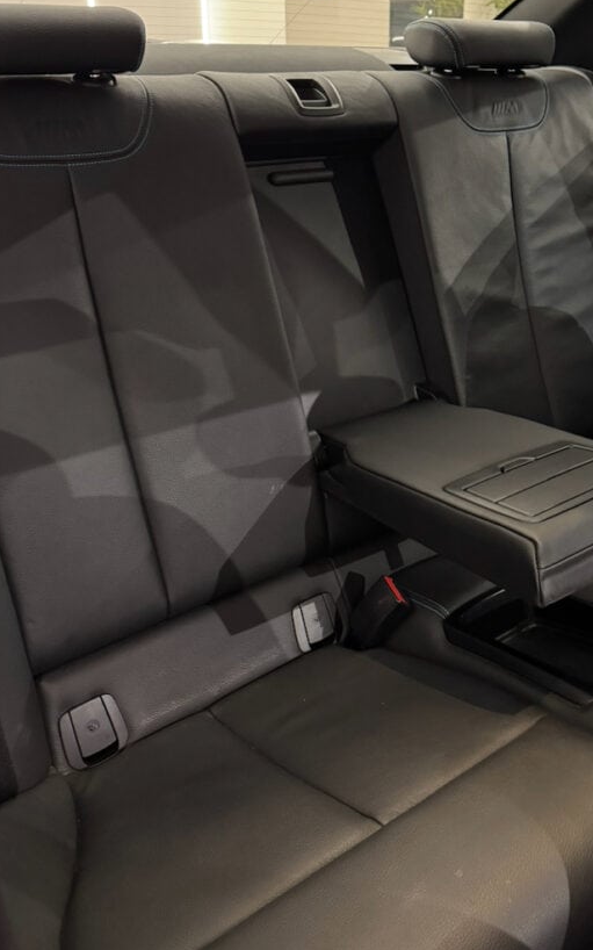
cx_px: 433
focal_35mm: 33
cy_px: 399
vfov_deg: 57.9
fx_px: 854
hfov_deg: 37.5
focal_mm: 6.76
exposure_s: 1/25
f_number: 1.78
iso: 1000
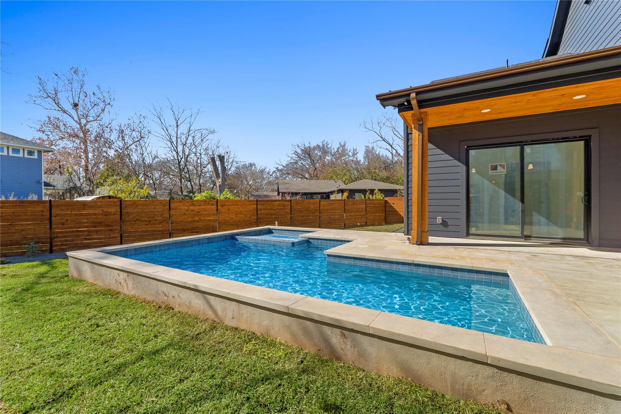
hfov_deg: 100.4
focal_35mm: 15
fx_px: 259
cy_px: 207
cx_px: 310
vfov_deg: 77.3
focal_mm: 10
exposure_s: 1/40
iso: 250
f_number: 11
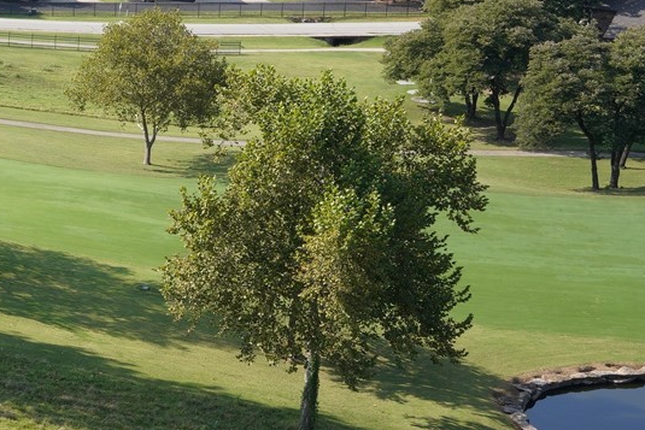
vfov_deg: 11.4
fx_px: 2156
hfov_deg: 14.8
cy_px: 109
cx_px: -522
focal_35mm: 120
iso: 125
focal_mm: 31.6
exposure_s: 1/100
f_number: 10
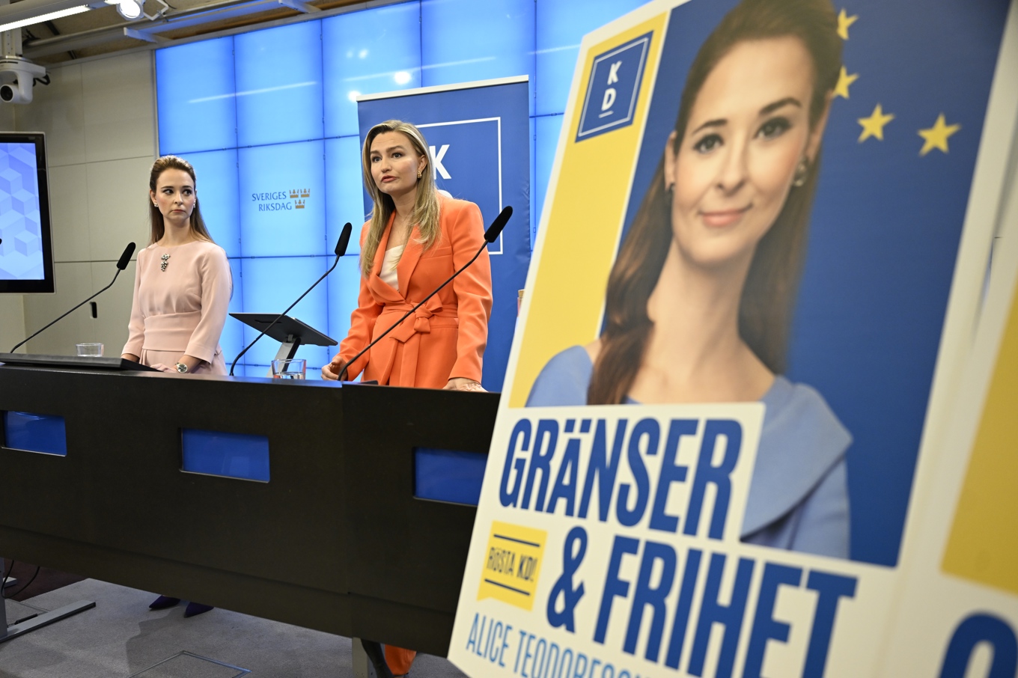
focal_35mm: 30
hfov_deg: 61.1
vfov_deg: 42.9
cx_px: 509
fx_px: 862
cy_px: 339
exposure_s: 1/320
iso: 1600
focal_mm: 30.5
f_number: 3.2
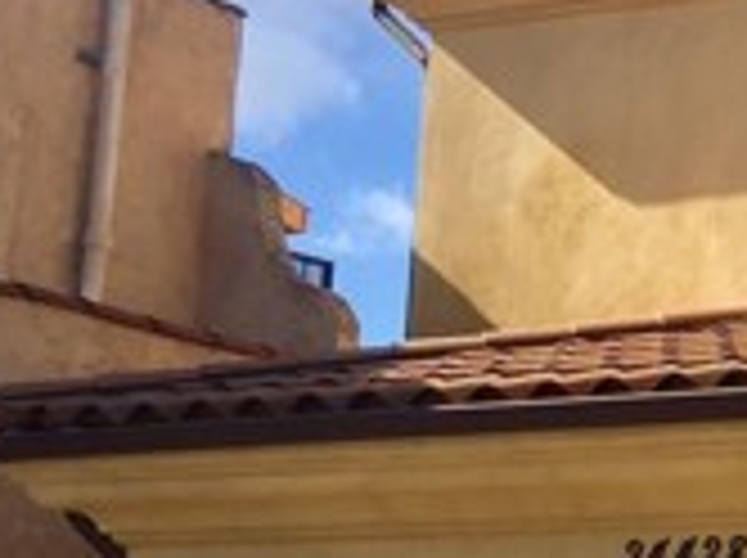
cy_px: 536
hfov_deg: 15.1
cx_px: 1377
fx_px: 2413
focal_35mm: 112
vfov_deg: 13.0
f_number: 2.2
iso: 32
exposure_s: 1/1364
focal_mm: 4.15
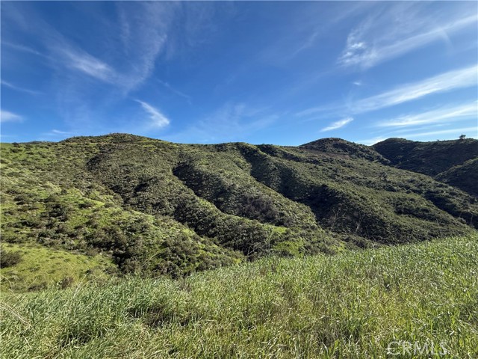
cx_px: 239
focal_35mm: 14
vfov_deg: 85.7
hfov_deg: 102.1
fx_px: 193
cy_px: 180
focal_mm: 2.22
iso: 64
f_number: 2.2
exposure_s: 1/1068
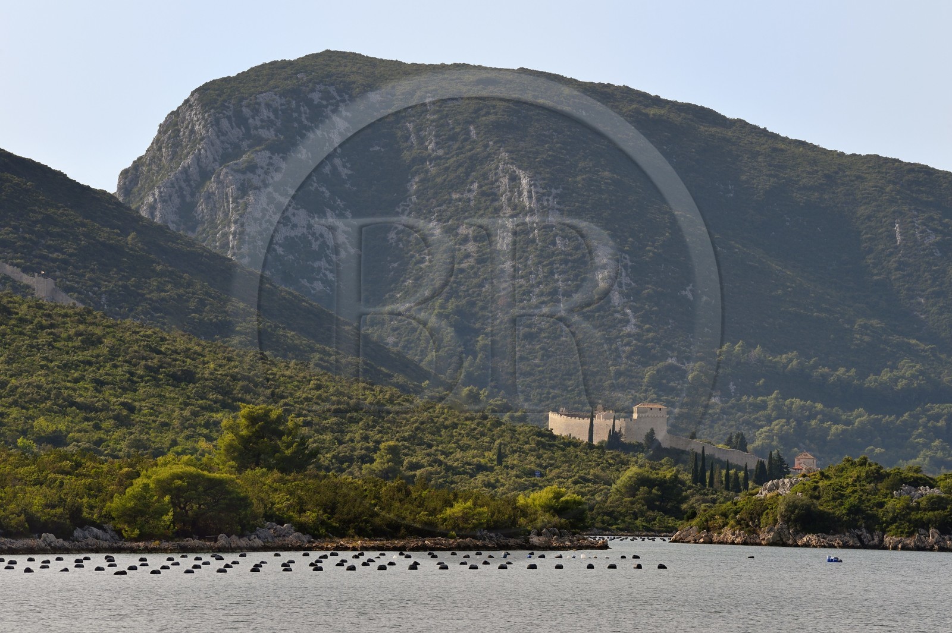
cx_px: 476
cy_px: 316
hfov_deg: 10.3
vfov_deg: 6.9
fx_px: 5286
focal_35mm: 200
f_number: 11
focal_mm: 200
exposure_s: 1/200
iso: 200
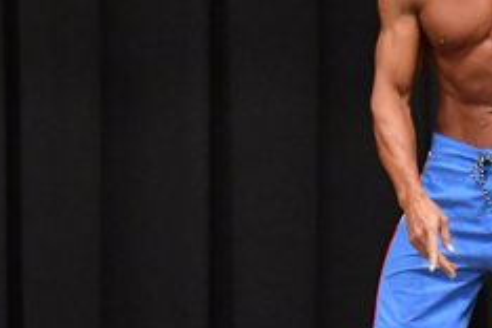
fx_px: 9826
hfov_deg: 2.9
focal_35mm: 719
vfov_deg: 1.9
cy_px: 238
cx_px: 384
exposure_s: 1/400
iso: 6400
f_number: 5.6
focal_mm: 145
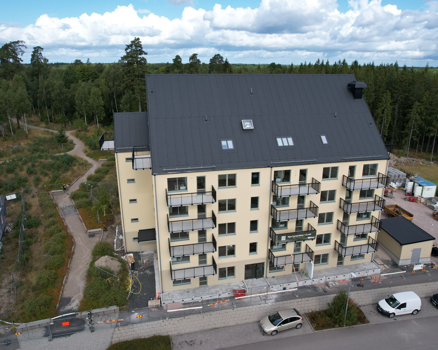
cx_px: 227
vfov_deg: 56.8
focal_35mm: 25
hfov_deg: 68.1
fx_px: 324
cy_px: 174
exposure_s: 1/1500
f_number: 2.8
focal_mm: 8.38
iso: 100
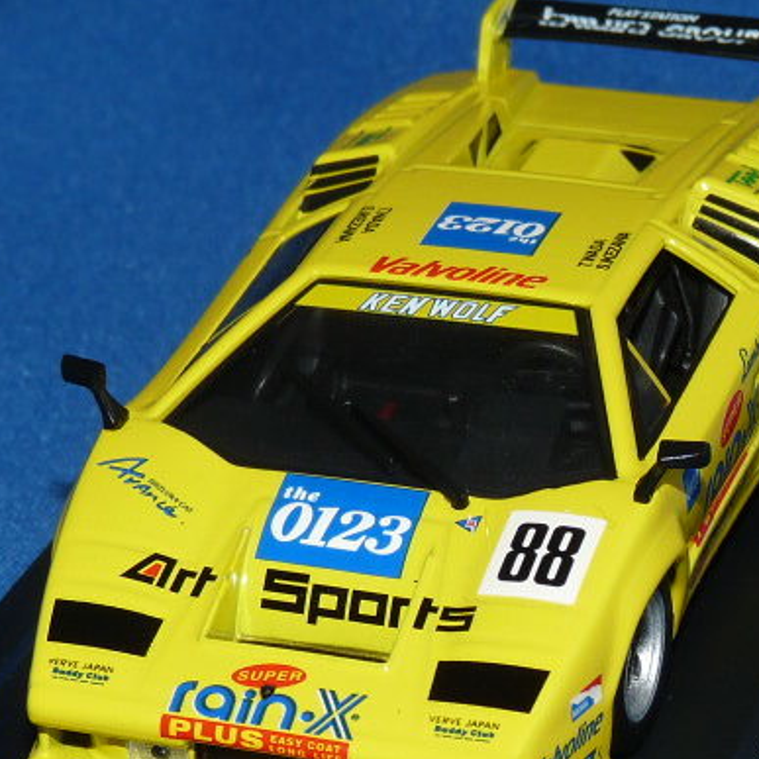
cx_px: 439
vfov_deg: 10.4
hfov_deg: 10.4
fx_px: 4168
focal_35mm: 168
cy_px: 422
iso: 100
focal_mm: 11.5
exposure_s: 1/60
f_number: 4
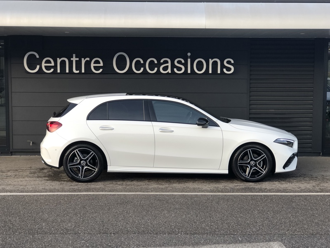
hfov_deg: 33.8
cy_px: 124
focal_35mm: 57
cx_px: 165
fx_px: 543
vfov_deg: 25.7
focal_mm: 6.6
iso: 20
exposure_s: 1/60
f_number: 2.8
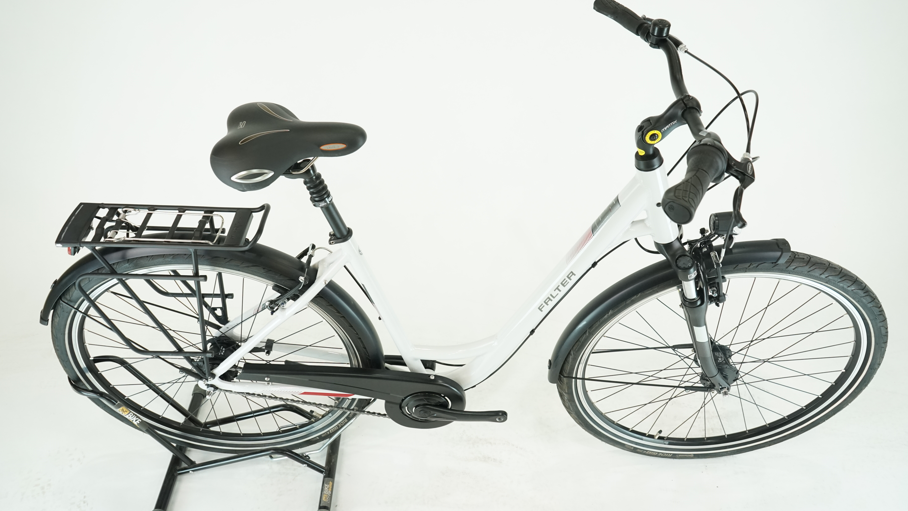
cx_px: 453
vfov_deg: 38.9
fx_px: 722
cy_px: 220
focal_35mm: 30
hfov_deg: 64.3
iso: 1600
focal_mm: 28
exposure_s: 1/200
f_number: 5.6
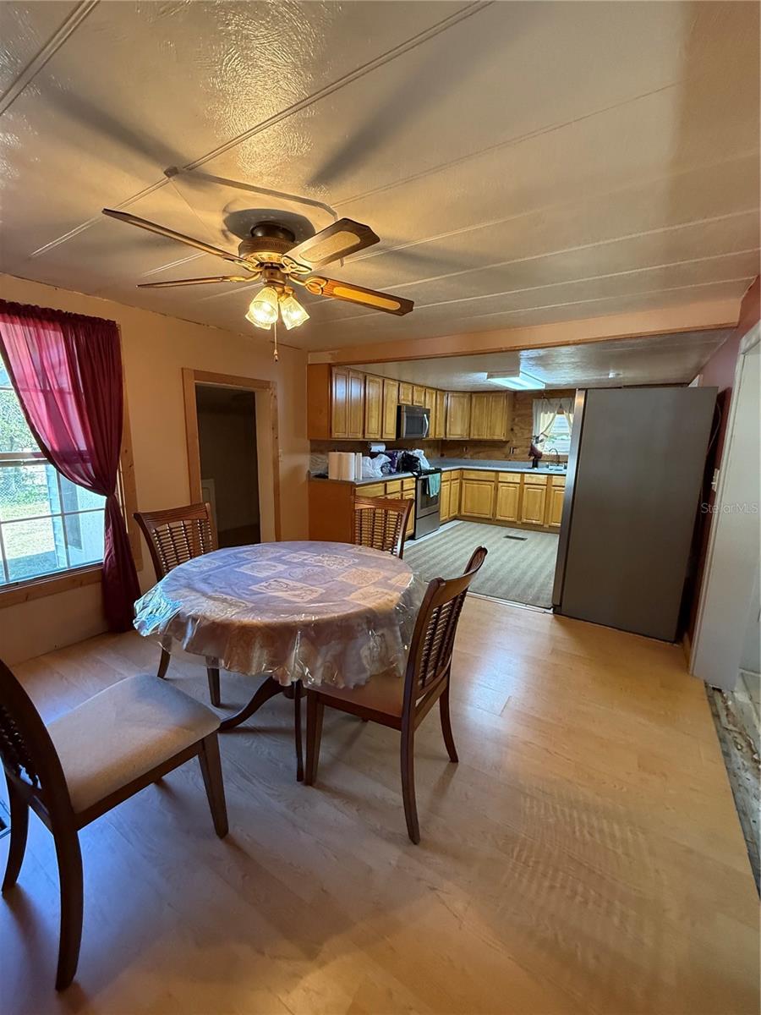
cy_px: 508
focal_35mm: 14
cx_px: 380
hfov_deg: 85.7
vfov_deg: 102.1
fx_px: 410
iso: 500
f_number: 2.2
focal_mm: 2.22
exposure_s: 1/120
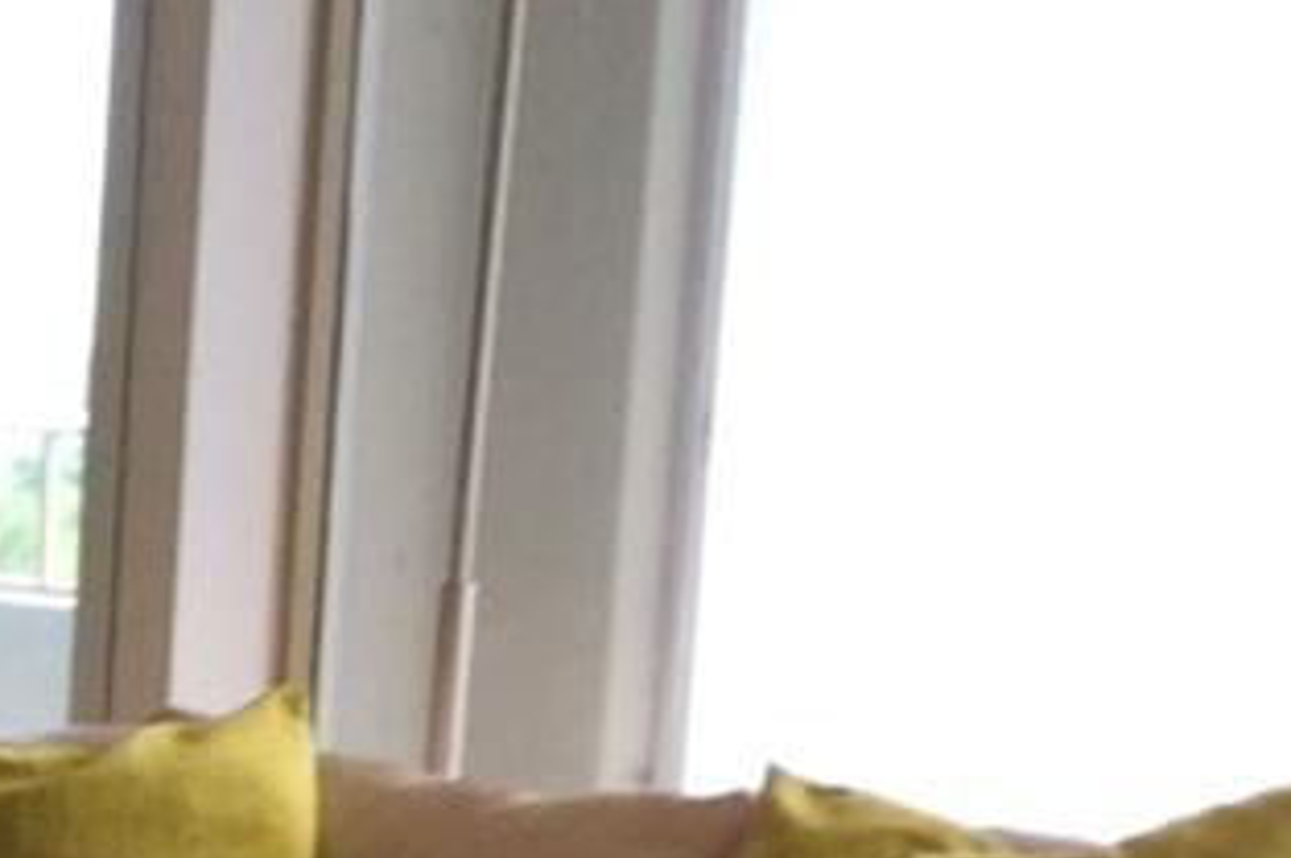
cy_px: 1522
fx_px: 6090
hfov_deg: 11.4
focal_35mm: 170
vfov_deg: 7.8
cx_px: -879
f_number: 2.4
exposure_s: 1/120
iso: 40
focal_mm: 3.3
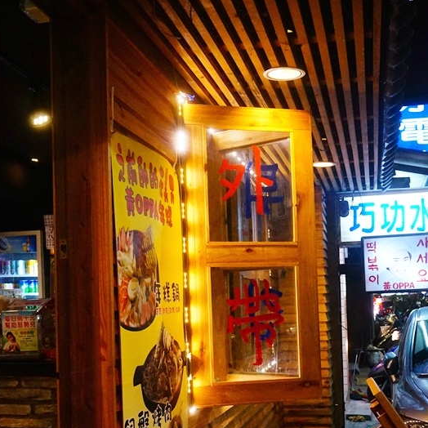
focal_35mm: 49
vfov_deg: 34.7
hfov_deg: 34.9
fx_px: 681
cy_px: 274
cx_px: 212
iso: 3200
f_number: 5.6
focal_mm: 25
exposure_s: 1/60
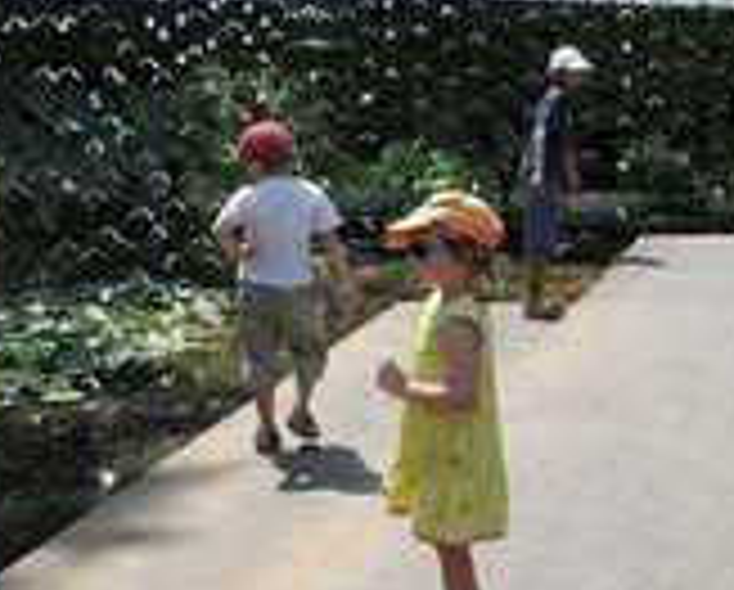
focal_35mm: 70
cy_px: 117
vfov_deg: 21.6
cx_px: 662
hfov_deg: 26.2
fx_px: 1523
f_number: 13
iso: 200
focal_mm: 29
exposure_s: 1/125
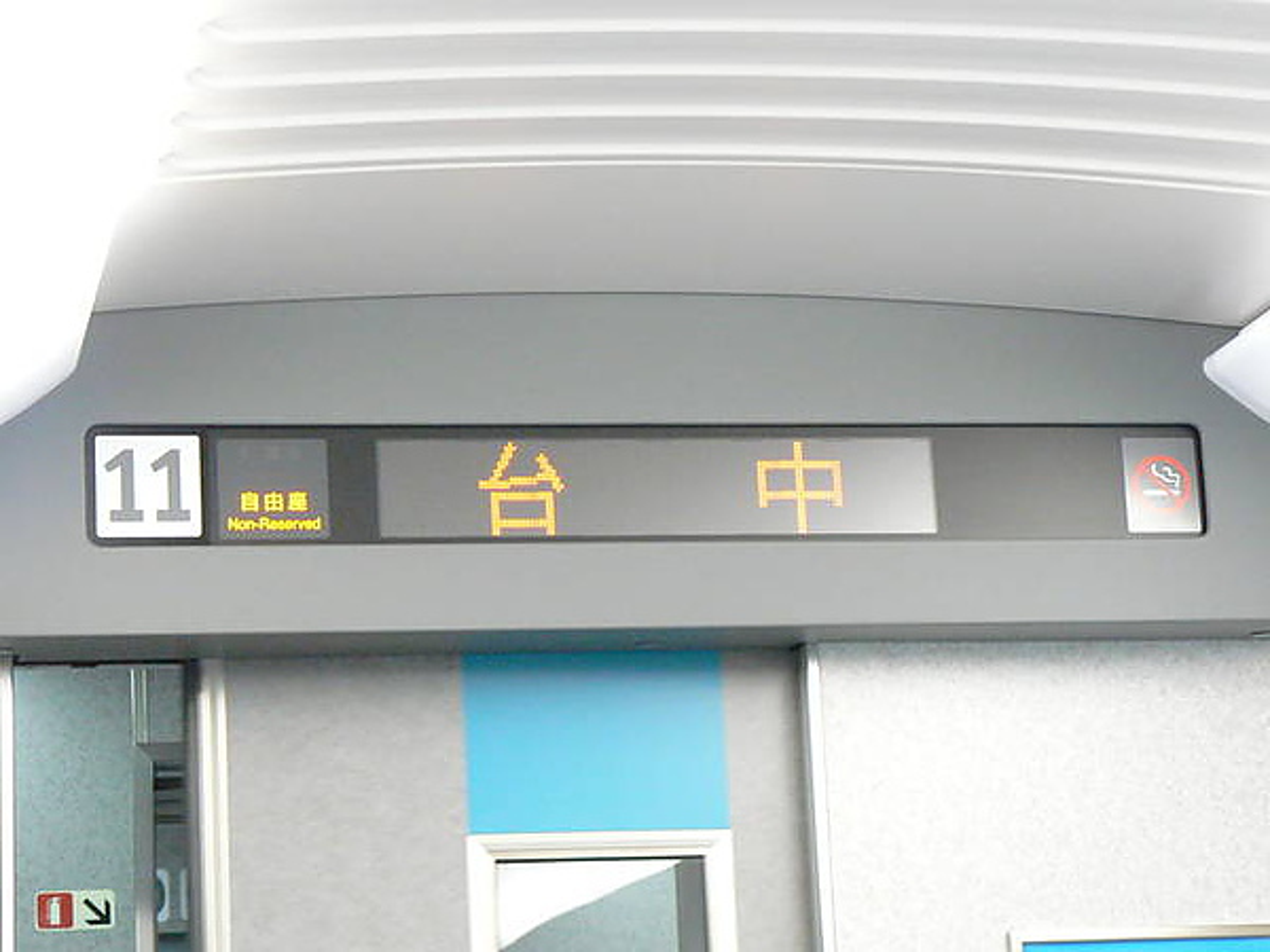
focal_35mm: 104
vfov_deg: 14.2
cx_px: 635
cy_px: 476
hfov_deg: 18.9
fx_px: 3816
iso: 400
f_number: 3.2
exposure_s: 1/25
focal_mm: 17.3
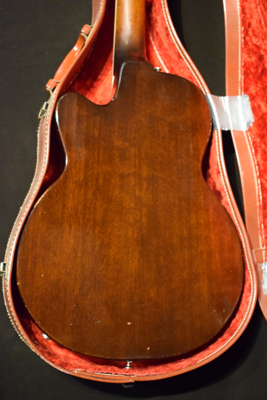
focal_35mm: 57
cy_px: 200
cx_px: 134
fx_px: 634
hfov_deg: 23.8
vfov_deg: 35.1
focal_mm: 38
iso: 6400
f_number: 4.8
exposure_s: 1/13
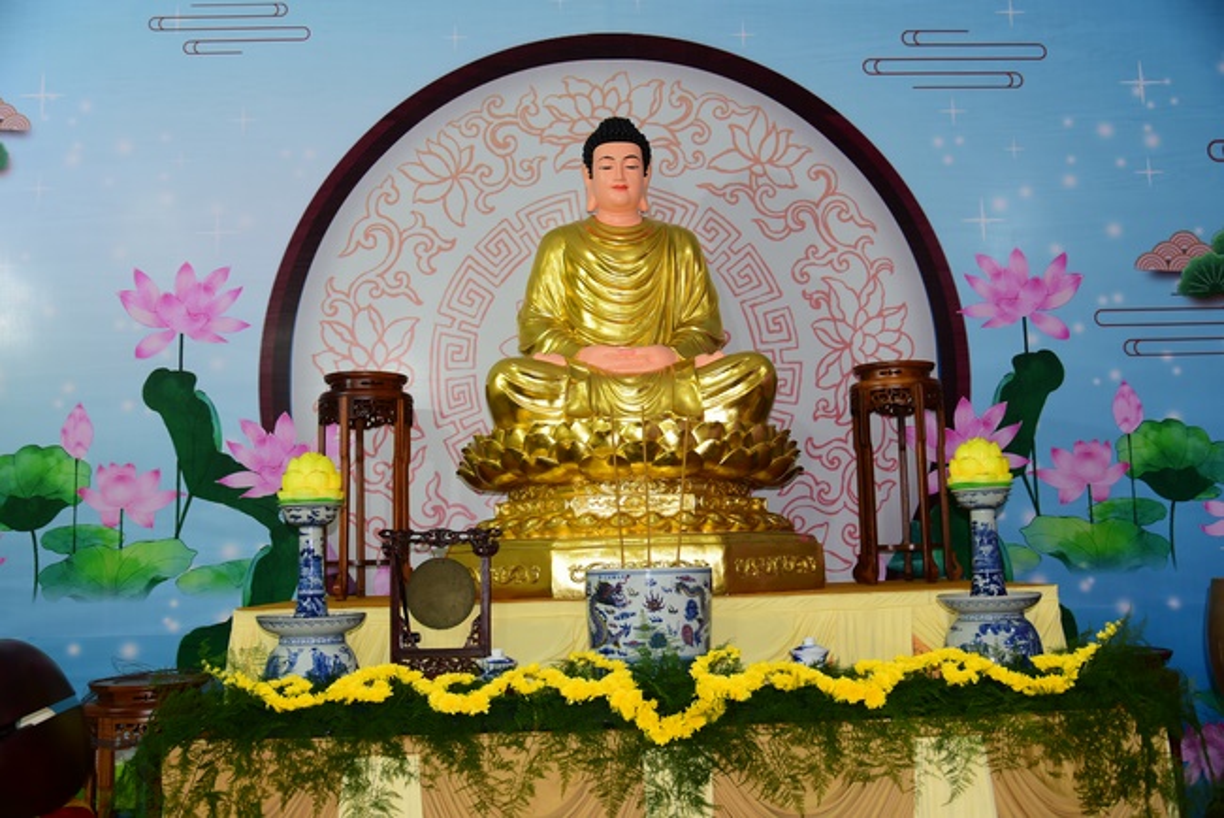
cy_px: 409
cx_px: 612
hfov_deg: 55.8
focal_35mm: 34
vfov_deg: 38.9
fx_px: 1156
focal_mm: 34
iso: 320
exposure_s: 1/80
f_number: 4
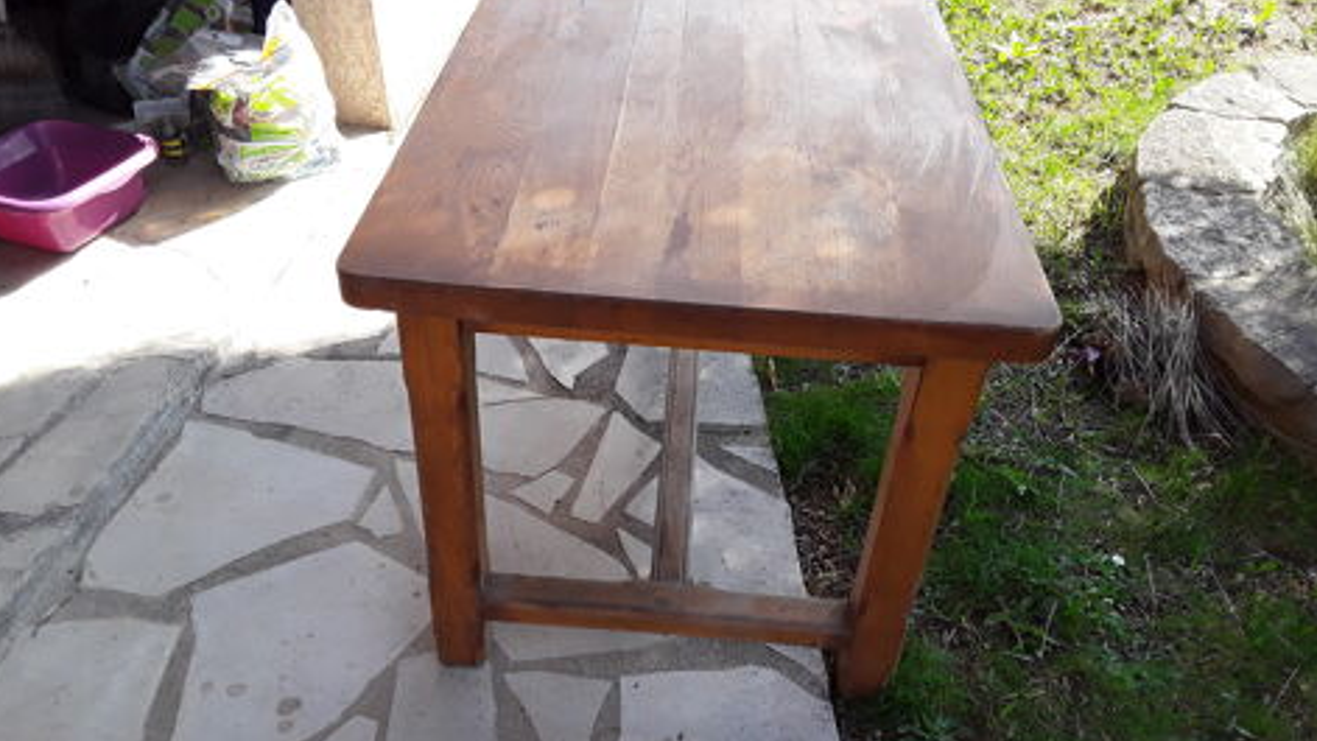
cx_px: 654
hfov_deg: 64.3
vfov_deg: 38.9
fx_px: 1048
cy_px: 403
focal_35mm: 30
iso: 40
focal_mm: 2.91
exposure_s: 1/386
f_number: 1.9
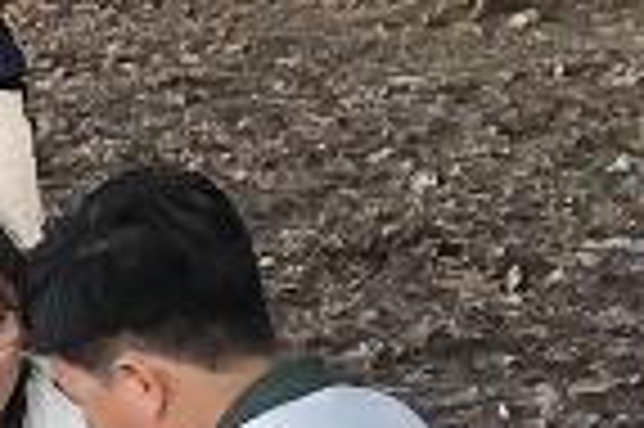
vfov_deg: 6.0
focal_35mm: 204
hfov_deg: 9.5
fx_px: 3645
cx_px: -630
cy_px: 1523
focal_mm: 4
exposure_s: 1/120
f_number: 1.8
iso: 50
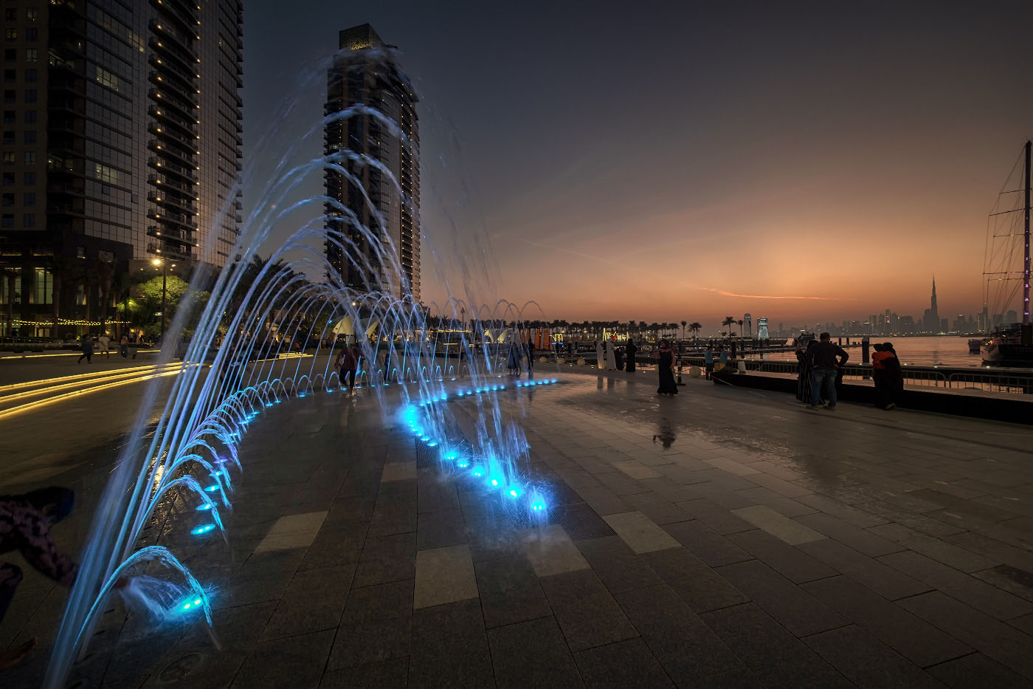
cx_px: 516
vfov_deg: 90.0
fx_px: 344
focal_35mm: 12
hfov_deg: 112.6
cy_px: 344
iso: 500
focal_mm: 8
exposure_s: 1/25
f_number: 5.6
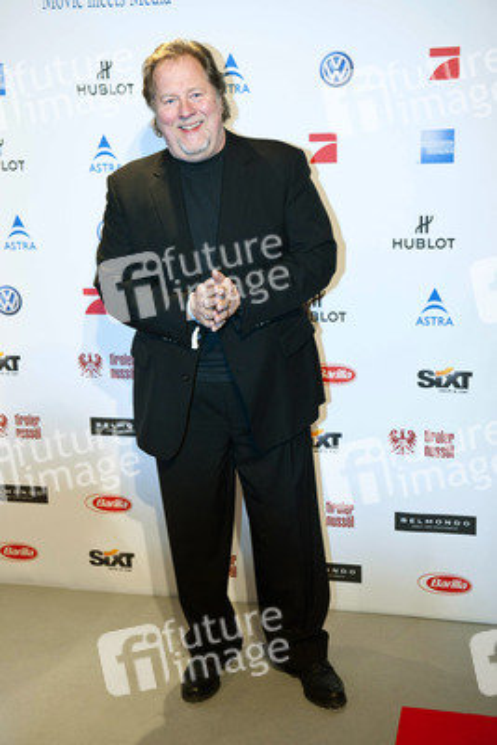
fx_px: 1138
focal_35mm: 55
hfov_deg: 24.6
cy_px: 372
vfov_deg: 36.2
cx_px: 248
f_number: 4.5
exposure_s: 1/160
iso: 1600
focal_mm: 55
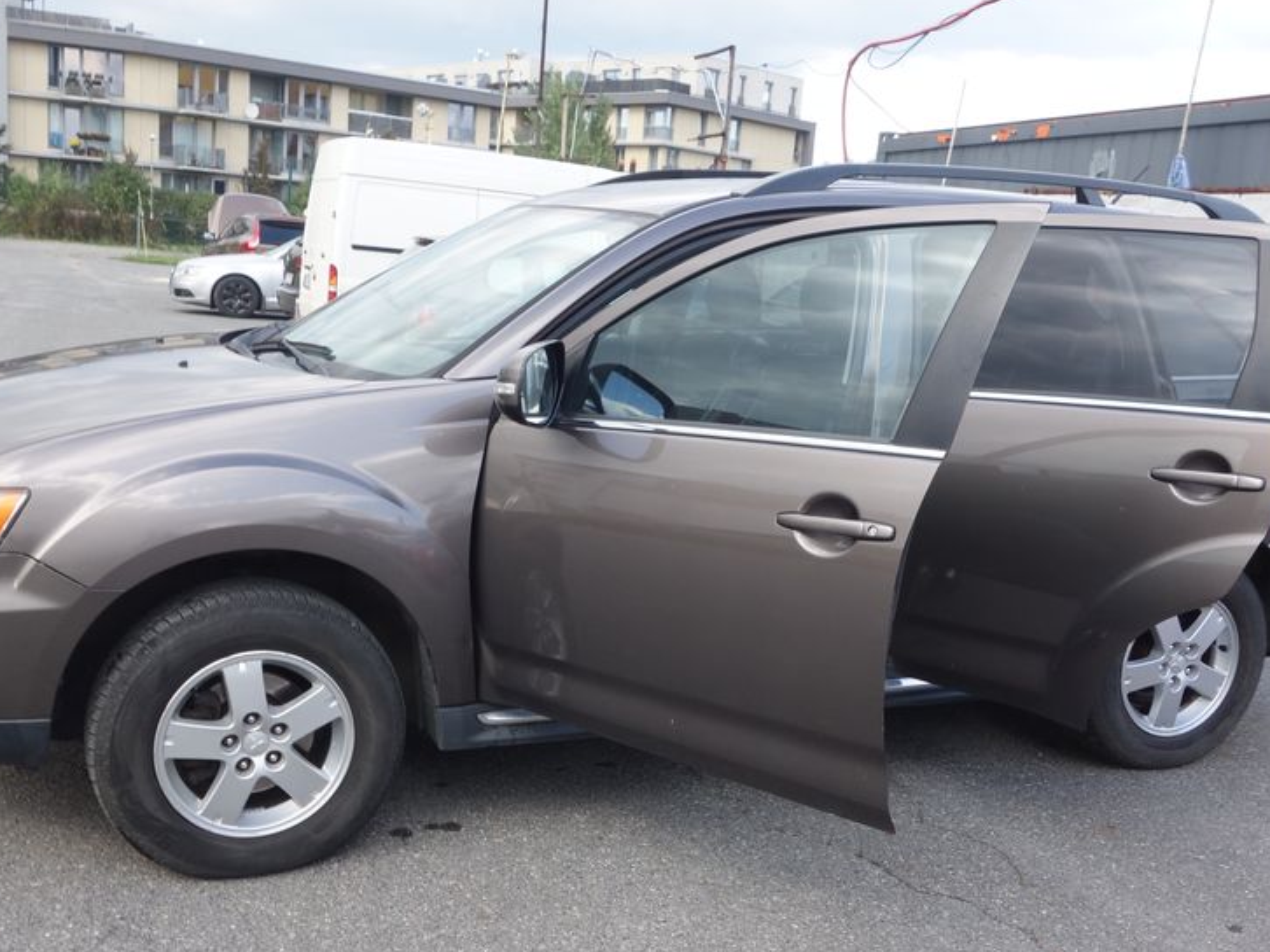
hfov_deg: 49.0
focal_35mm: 38
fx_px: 1394
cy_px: 575
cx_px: 616
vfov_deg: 37.5
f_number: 4.5
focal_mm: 10.4
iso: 125
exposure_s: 1/100
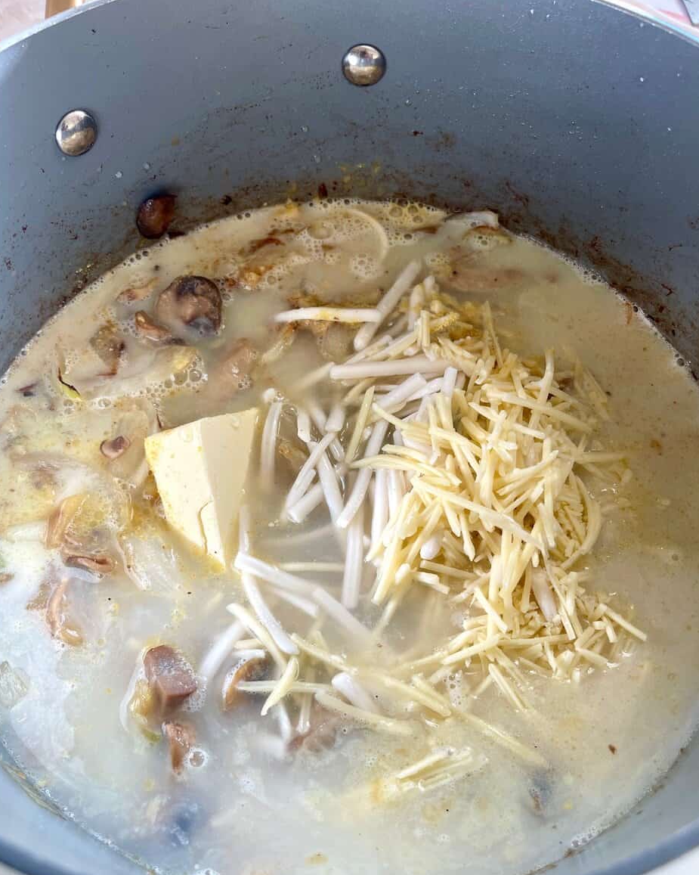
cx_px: 341
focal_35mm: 27
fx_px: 698
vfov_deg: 63.9
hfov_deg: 53.2
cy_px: 482
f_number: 1.6
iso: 50
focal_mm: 5.1
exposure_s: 1/121
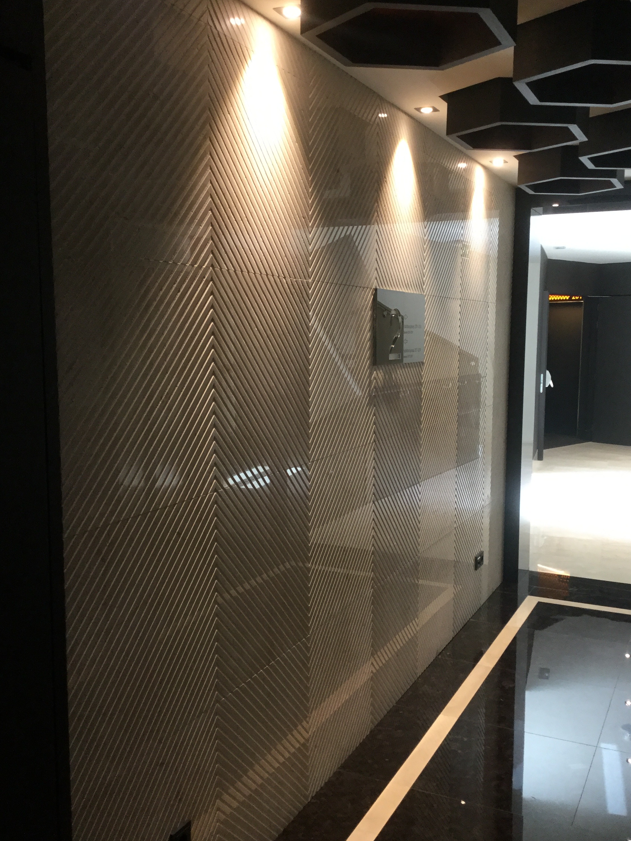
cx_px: 343
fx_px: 826
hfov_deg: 41.8
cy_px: 432
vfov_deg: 54.0
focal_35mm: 34
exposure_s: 1/33
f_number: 2.4
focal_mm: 3.3
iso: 80
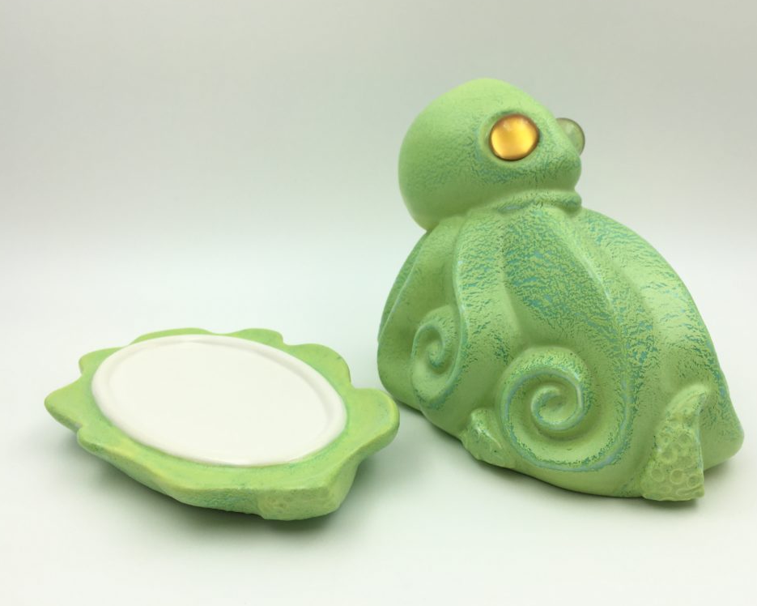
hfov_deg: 57.2
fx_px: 695
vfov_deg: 47.1
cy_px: 300
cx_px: 393
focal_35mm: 31
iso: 32
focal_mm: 4.15
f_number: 2.2
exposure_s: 1/465
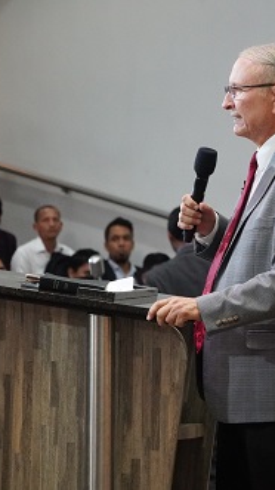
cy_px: 245
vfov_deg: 9.8
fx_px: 2864
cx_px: 229
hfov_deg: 5.5
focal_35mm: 221
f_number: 5.6
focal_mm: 93
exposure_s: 1/125
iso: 6400
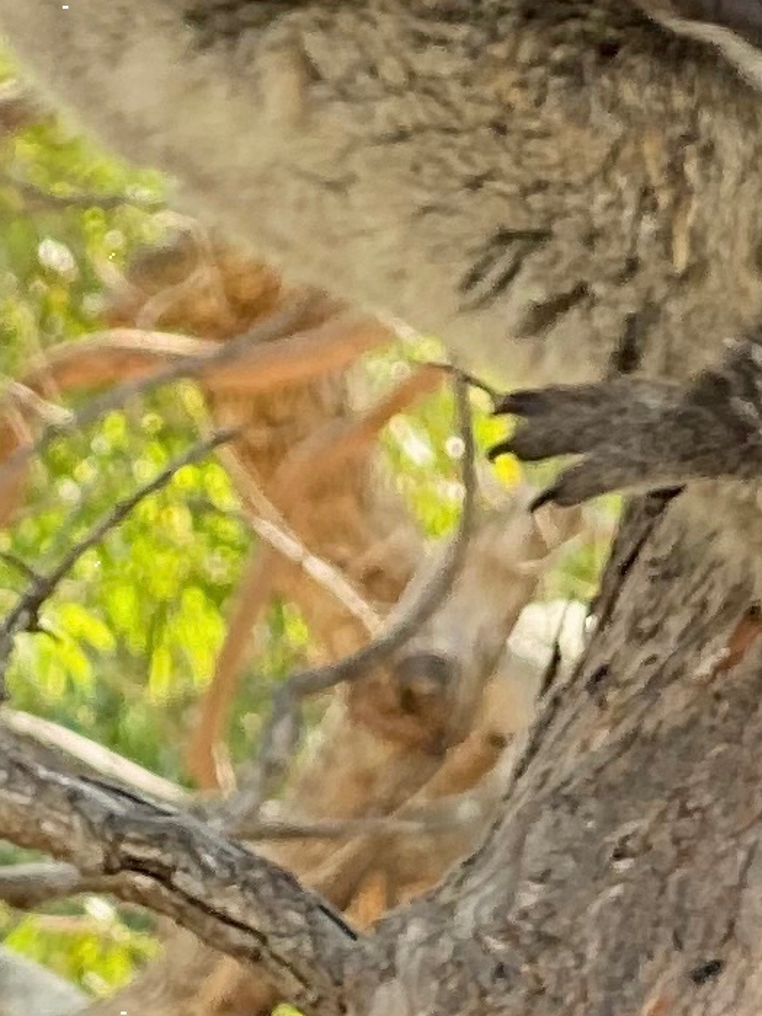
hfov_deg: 4.8
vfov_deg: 6.6
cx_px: 1726
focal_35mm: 300
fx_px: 8808
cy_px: 497
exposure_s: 1/122
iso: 32
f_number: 2
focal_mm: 6
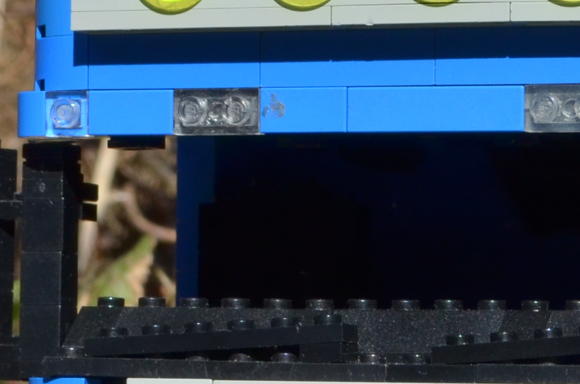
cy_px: 348
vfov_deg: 4.9
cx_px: 740
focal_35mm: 279
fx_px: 4486
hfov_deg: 7.3
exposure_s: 1/640
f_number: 13
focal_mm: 40
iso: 400
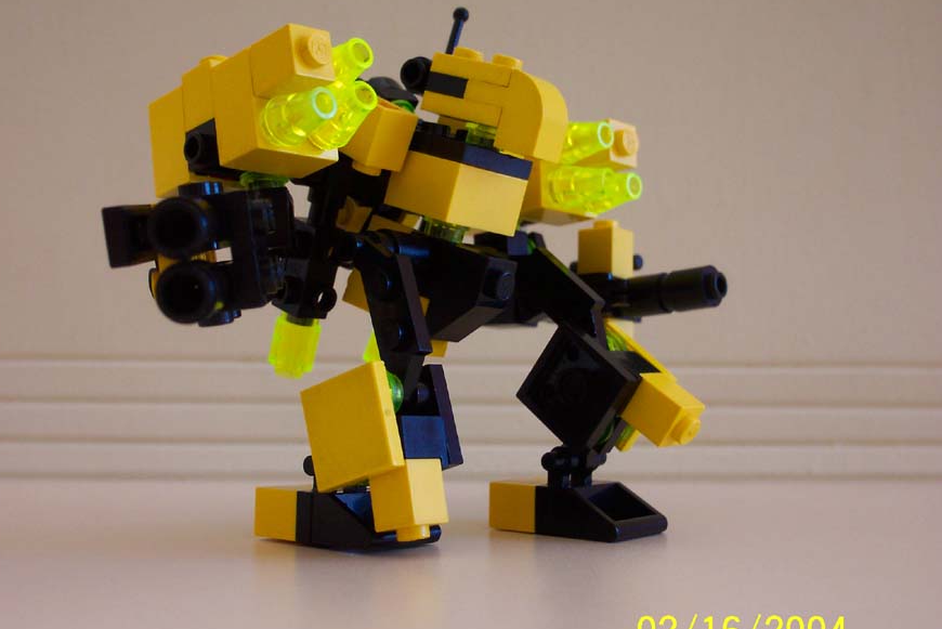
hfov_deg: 36.8
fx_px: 1414
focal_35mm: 54
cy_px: 331
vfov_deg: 25.1
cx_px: 420
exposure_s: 1/60
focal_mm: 9.8
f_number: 3.1
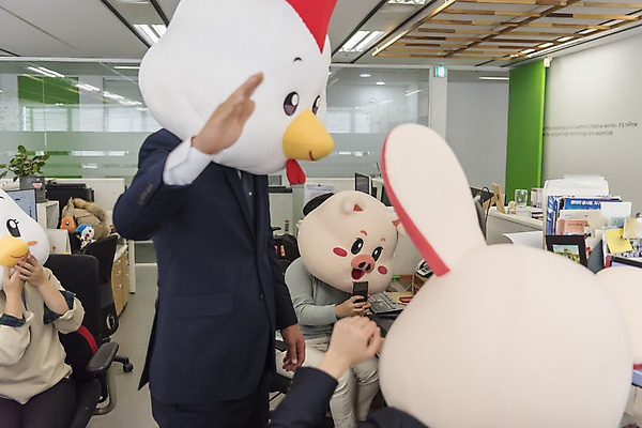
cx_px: 321
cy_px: 214
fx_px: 606
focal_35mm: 34
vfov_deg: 38.9
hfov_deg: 55.8
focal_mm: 34
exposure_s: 1/400
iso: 400
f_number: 2.8
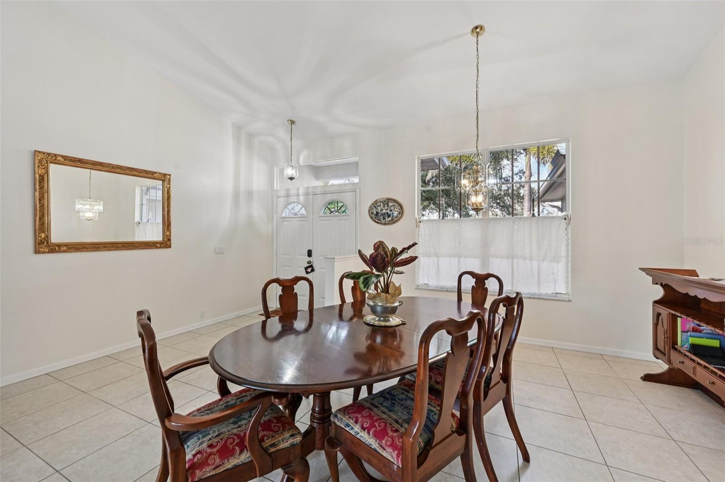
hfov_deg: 104.3
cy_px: 241
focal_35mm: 14
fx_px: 282
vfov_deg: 81.1
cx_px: 362
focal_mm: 14
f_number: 8
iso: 400
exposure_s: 1/20
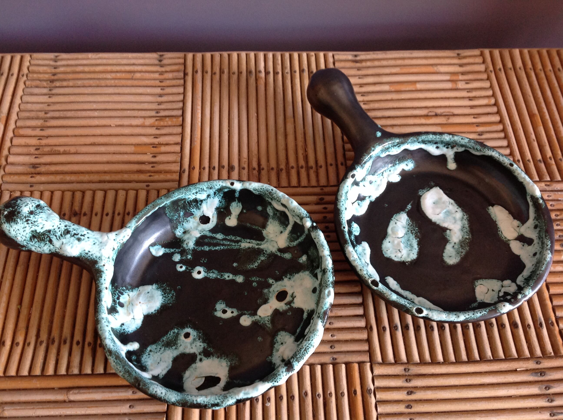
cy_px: 210
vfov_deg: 40.6
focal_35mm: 35
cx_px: 282
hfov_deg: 52.7
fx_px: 568
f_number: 2.4
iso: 125
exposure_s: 1/15
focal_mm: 4.28
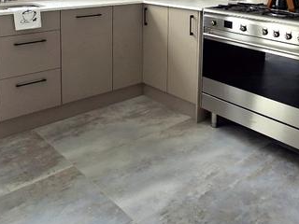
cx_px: 137
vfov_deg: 33.4
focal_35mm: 40
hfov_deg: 46.8
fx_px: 346
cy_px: 8
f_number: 2.2
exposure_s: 1/156
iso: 40
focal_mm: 1.64
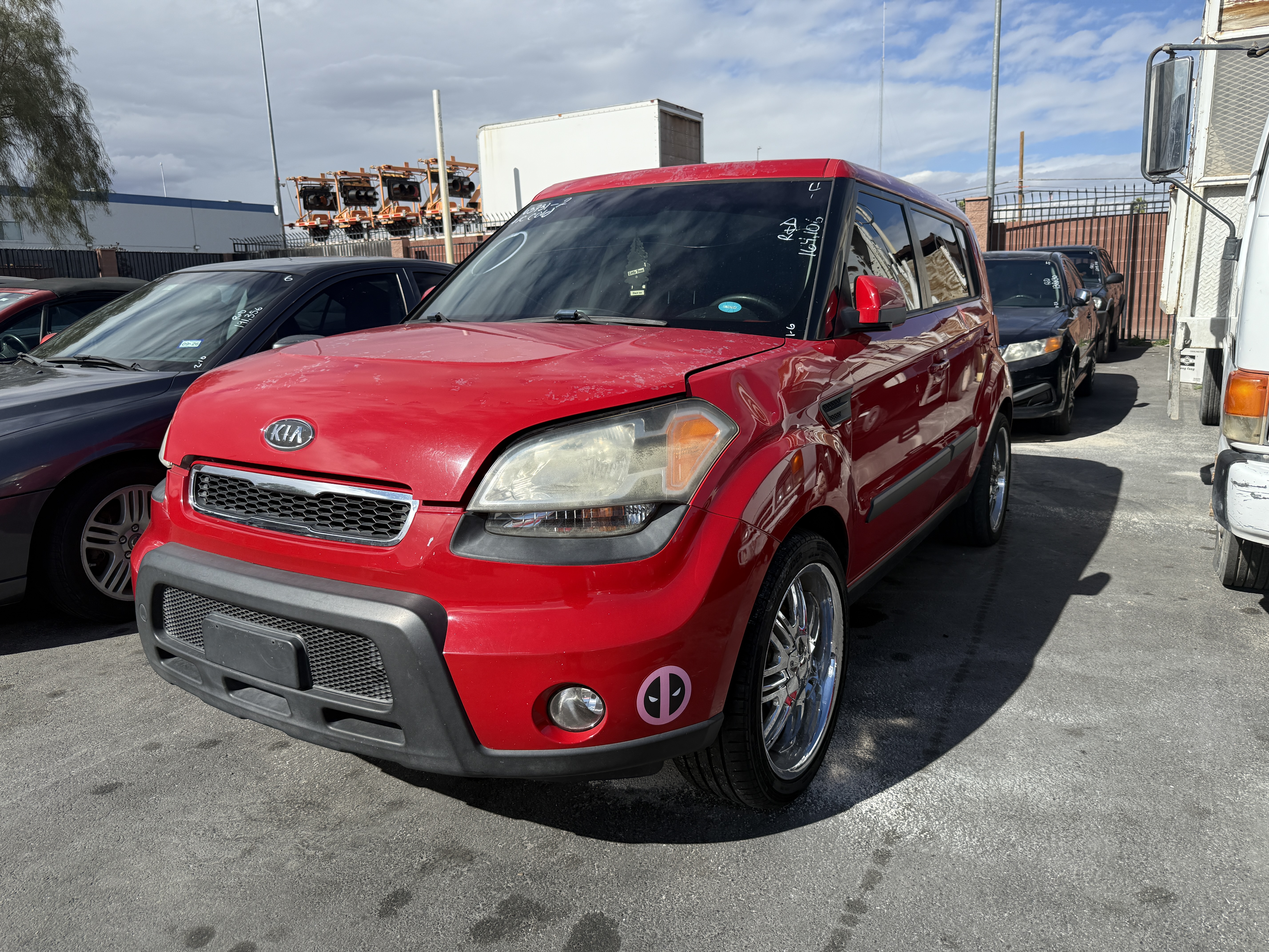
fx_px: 880
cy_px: 476
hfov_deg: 71.6
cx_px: 634
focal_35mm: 24
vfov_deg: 56.8
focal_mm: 6.76
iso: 100
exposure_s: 1/5714
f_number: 1.78
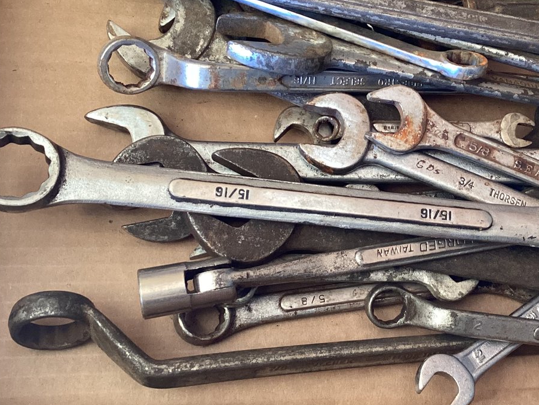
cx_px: 396
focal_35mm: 52
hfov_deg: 36.1
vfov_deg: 28.0
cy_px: 175
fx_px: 810
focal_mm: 3.3
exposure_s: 1/60
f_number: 2.4
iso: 250
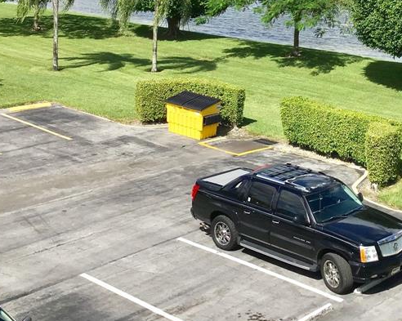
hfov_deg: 29.8
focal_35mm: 63
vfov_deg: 23.5
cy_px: 31
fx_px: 749
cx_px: 278
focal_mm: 3.3
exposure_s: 1/1698
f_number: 2.4
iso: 25
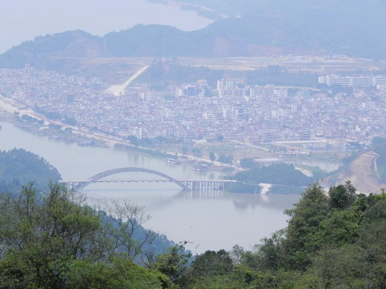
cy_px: 144
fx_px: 2364
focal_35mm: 212
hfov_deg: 9.3
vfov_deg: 7.0
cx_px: 193
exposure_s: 1/358
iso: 160
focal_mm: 37.7
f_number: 7.1
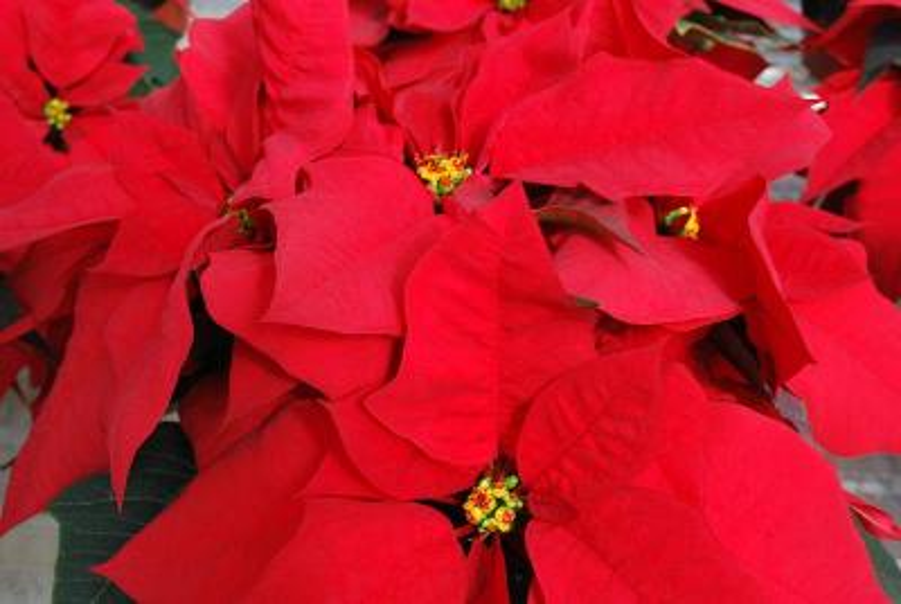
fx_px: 1053
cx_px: 450
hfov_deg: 46.3
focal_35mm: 42
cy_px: 302
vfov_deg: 32.0
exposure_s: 1/60
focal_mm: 28
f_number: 8
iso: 125
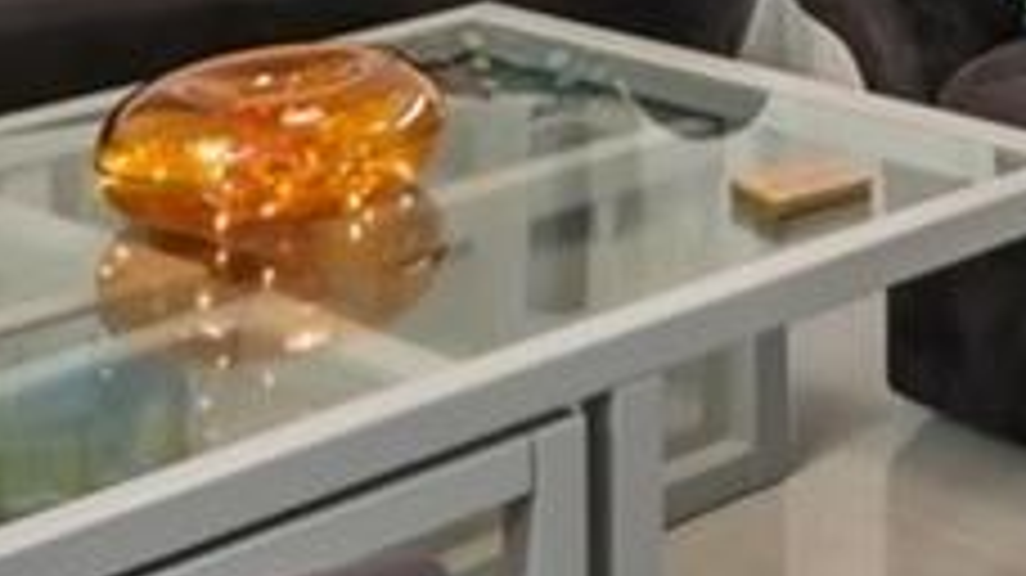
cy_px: -731
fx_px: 2801
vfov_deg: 10.4
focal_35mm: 103
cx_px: 1786
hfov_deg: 17.3
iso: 400
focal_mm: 14
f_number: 8
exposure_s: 1/80
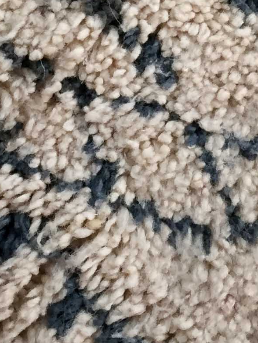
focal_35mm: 121
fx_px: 1202
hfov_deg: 12.3
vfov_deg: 15.5
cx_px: 146
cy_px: -103
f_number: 2.2
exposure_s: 1/33
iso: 100
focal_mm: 4.15
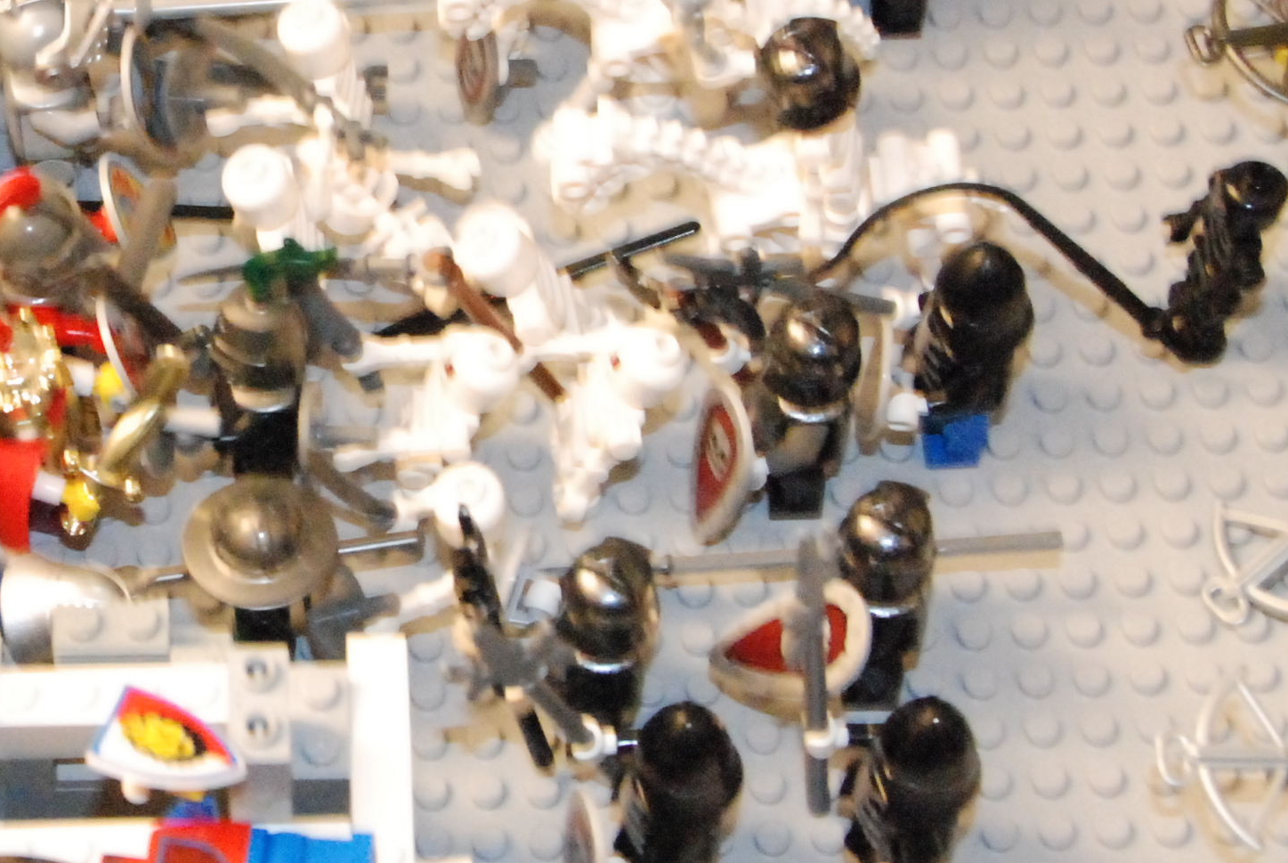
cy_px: 256
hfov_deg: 18.5
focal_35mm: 108
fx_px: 3881
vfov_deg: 12.7
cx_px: 116
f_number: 7.1
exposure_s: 1/20
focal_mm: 27
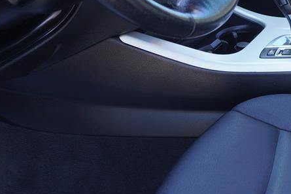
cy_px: 88
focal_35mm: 69
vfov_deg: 19.7
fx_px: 558
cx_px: 362
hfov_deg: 25.7
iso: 160
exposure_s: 1/60
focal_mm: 16
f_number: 4
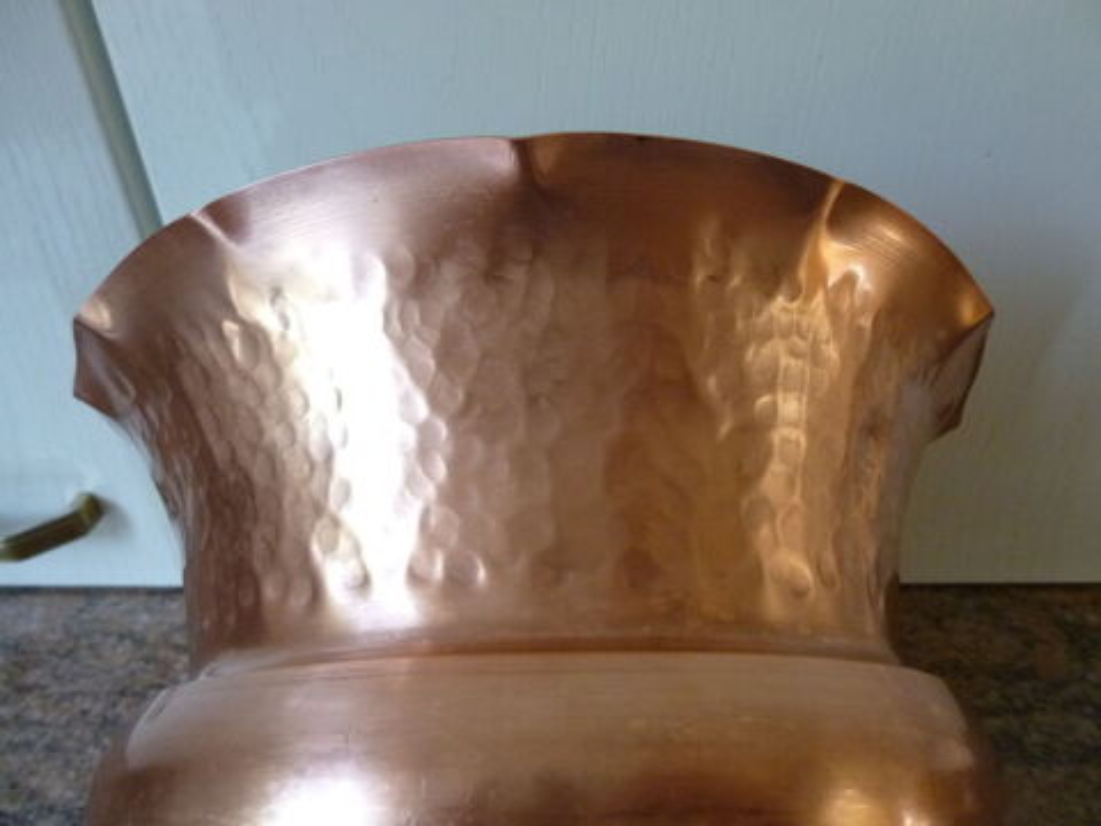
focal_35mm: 25
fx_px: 795
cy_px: 413
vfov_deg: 54.9
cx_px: 550
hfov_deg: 69.4
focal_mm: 4.5
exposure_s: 1/25
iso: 400
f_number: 3.1
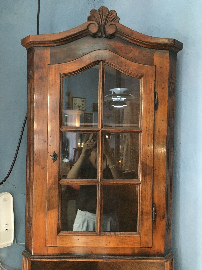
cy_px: 135
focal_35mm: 29
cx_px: 101
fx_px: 226
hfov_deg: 48.2
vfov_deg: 61.7
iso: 400
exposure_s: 1/17
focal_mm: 4.15
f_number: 2.2
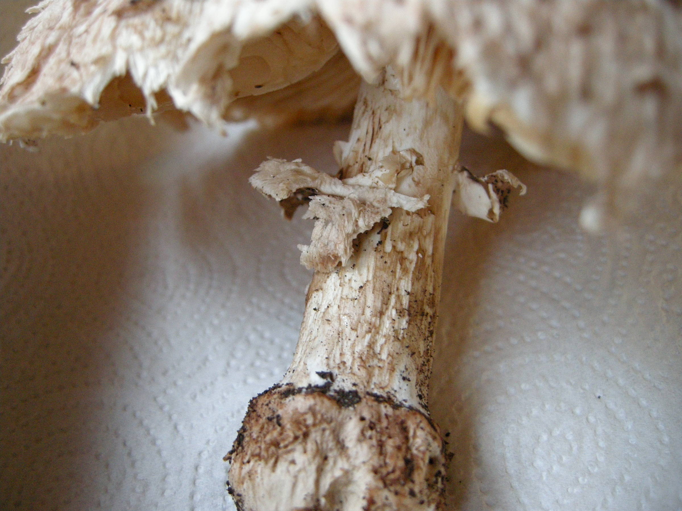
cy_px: 256
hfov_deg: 52.6
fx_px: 690
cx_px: 341
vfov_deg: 40.7
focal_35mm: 35
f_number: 2.7
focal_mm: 7.5
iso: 400
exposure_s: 1/50
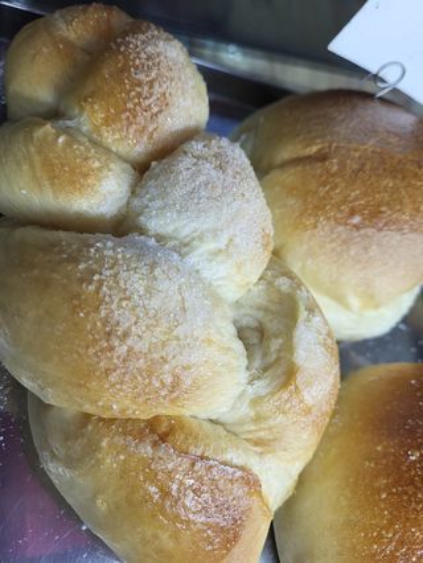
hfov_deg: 53.1
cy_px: 282
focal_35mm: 26
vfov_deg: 67.3
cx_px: 212
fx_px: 423
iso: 80
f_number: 1.8
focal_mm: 5.4
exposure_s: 1/100
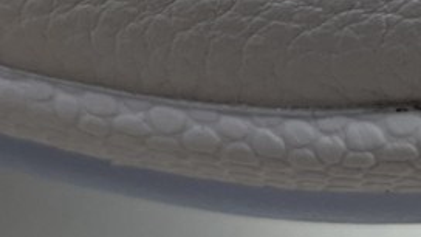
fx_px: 1161
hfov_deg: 20.3
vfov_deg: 10.7
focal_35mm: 104
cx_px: 353
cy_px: -237
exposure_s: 1/121
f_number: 1.6
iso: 32
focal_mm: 4.2
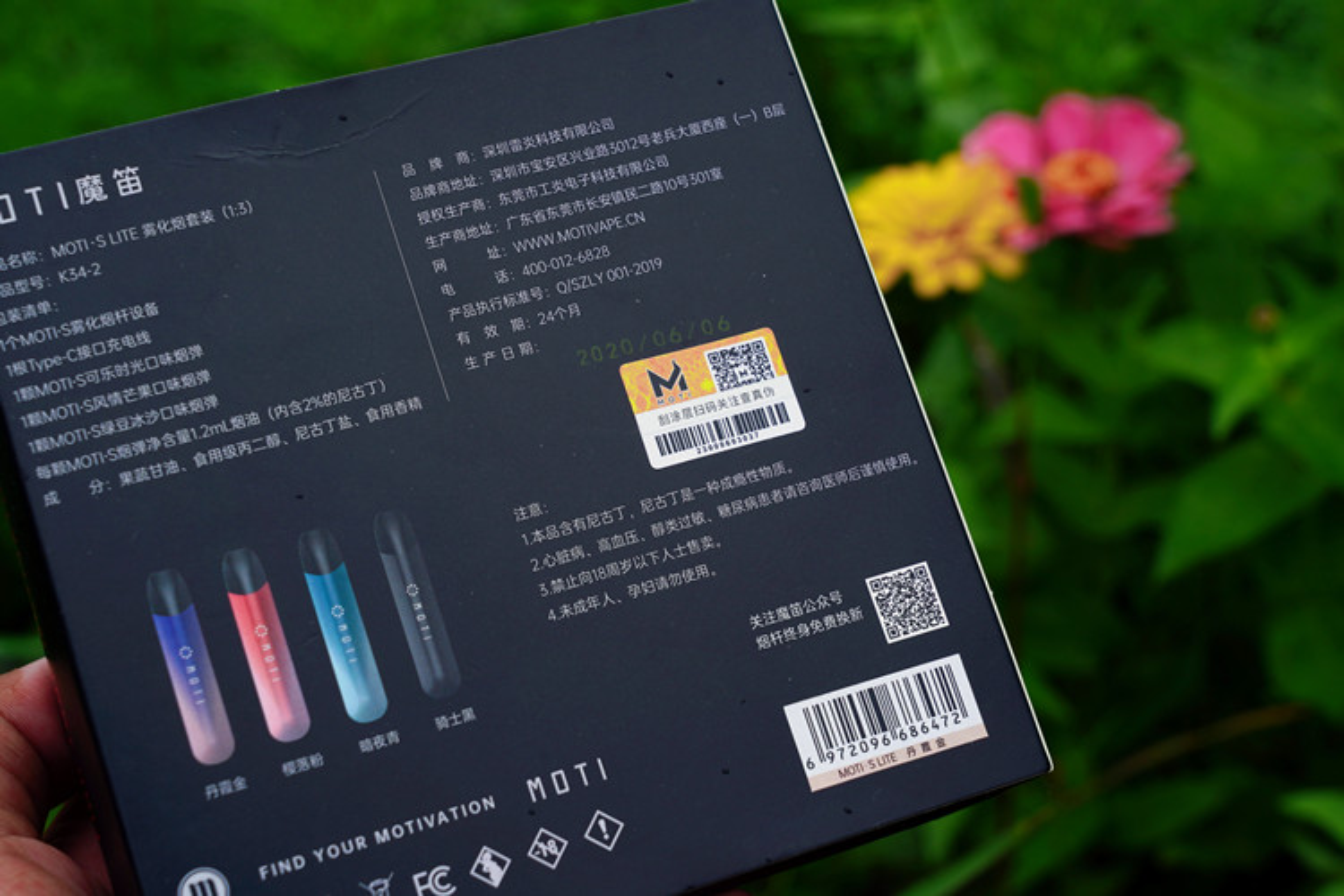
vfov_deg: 20.0
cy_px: 448
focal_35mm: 68
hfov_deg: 29.7
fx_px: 2538
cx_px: 672
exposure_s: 1/80
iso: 100
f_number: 13
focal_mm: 68
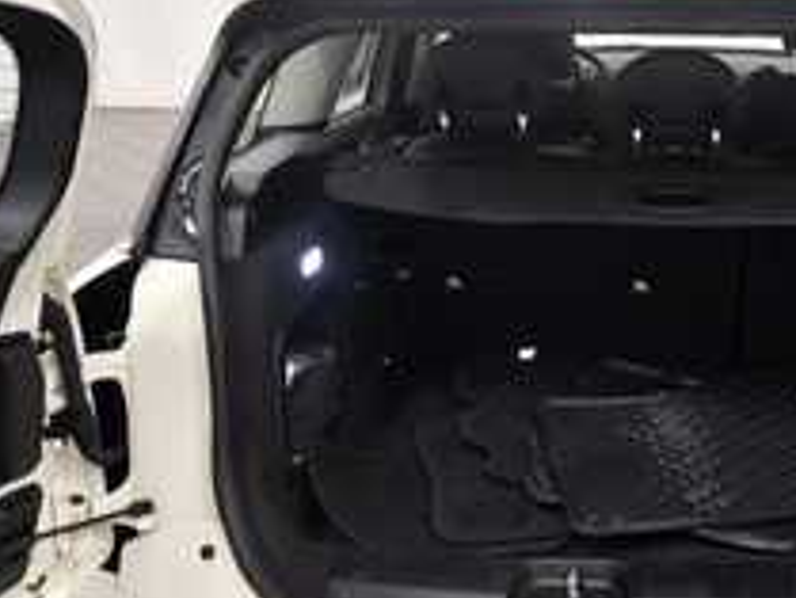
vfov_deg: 31.5
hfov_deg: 39.3
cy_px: 345
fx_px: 1058
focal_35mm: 46
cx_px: 659
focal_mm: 17
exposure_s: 1/125
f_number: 5.3
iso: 1000
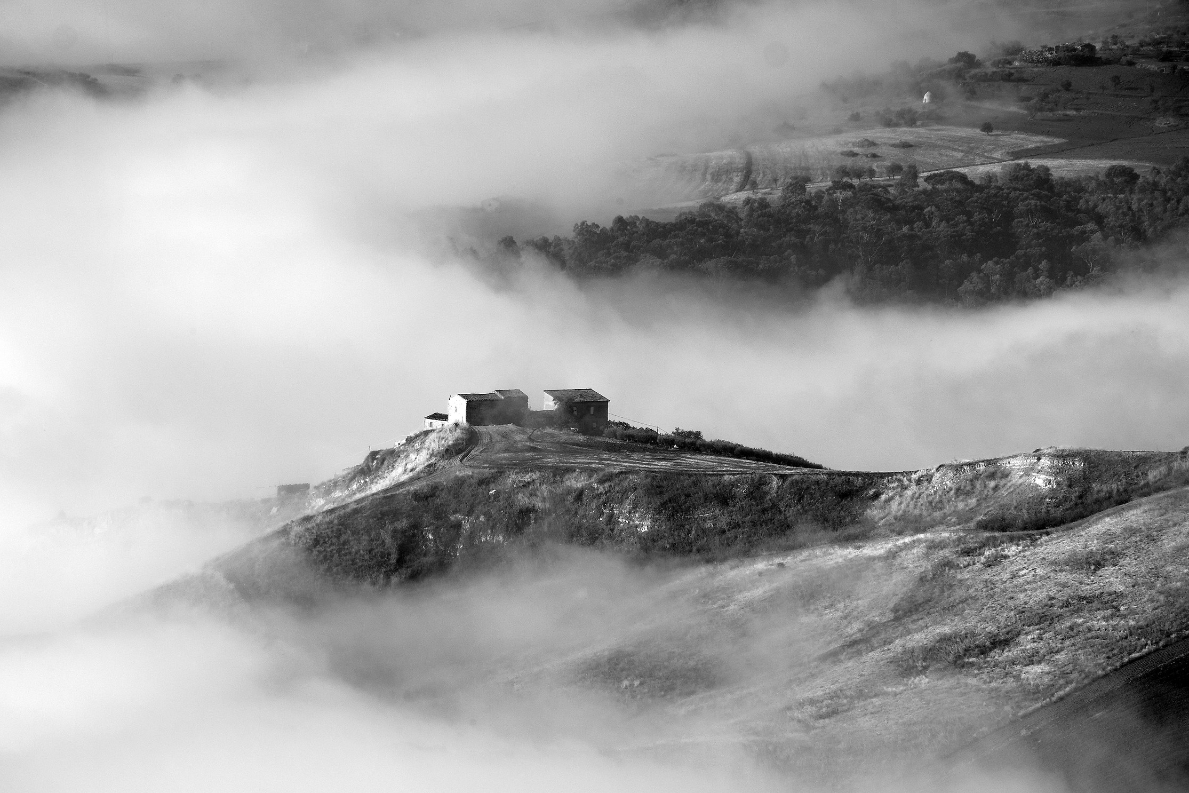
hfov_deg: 6.4
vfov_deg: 4.3
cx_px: 554
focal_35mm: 323
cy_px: 422
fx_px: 10667
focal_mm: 200
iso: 200
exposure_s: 1/350
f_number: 9
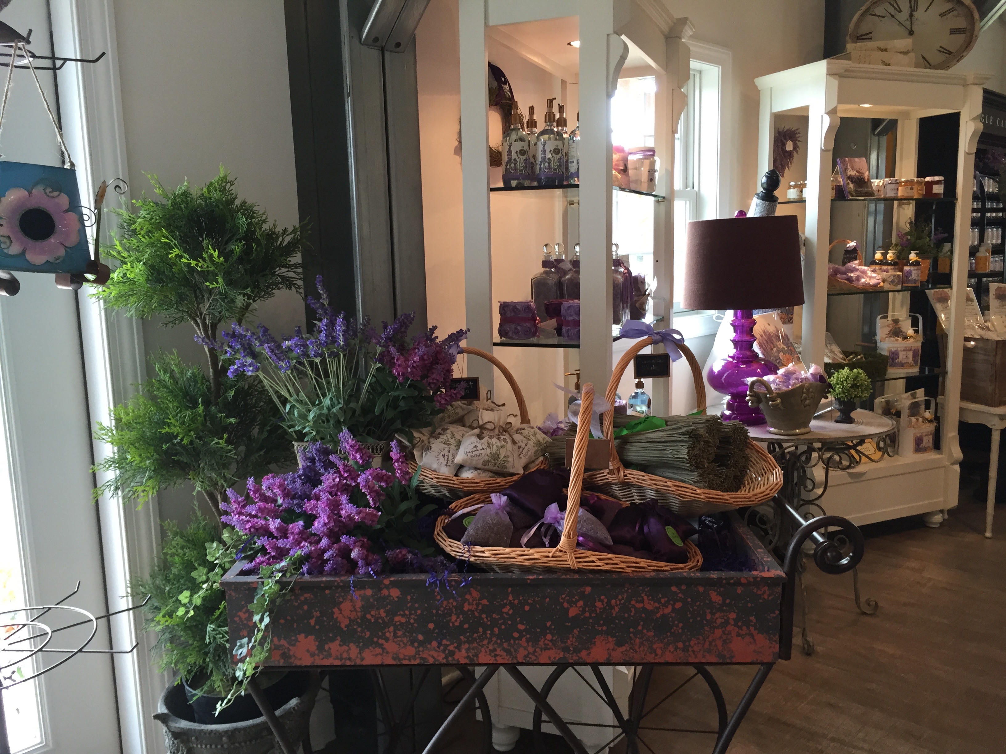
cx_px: 503
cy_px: 377
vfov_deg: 48.2
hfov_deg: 61.7
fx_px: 843
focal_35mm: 29
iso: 32
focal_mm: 4.15
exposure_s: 1/30
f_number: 2.2
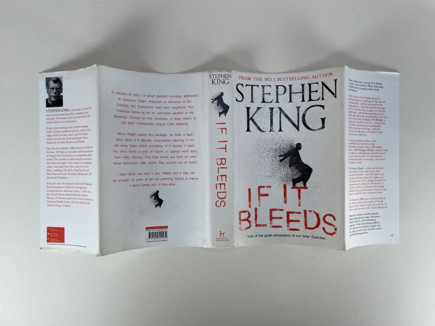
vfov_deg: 53.1
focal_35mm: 26
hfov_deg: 67.3
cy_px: 163
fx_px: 327
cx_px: 218
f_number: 1.6
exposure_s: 1/123
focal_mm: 4.2
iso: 32
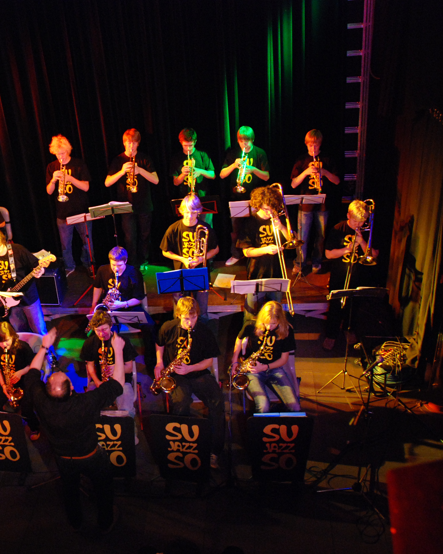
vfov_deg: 47.9
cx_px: 64
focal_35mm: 38
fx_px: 623
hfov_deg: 37.2
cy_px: 277
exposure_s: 1/40
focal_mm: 18
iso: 1250
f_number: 3.5
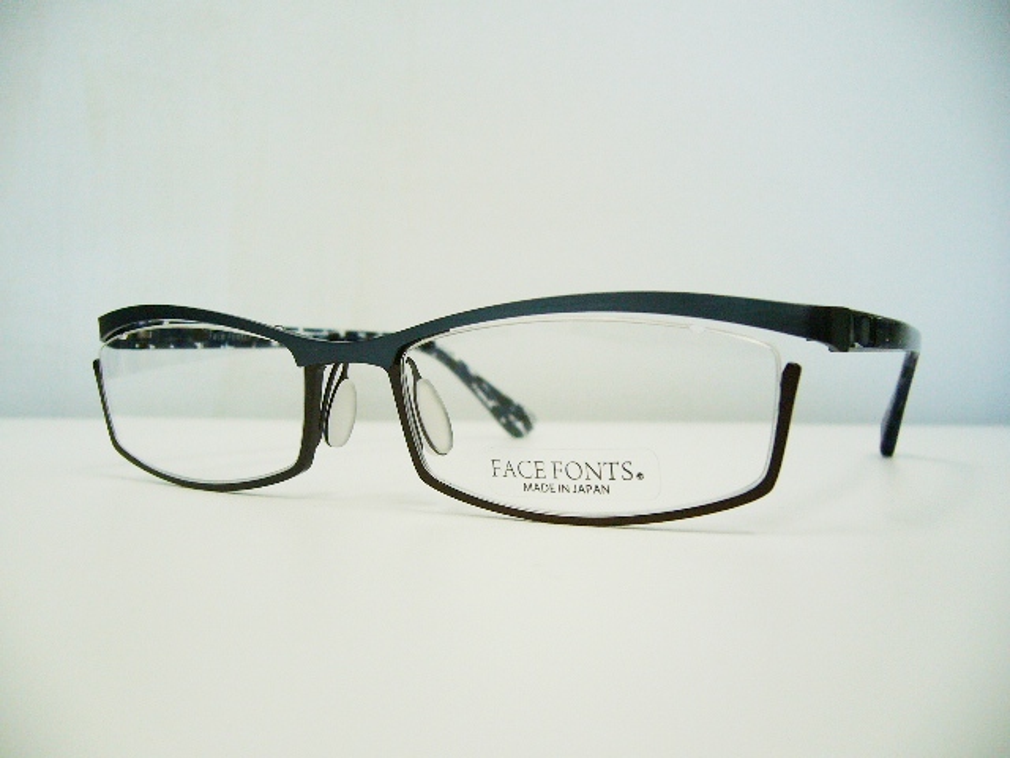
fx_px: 1021
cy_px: 379
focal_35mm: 35
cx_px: 505
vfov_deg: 40.7
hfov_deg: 52.6
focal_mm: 5.8
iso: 100
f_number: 2.8
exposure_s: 1/80
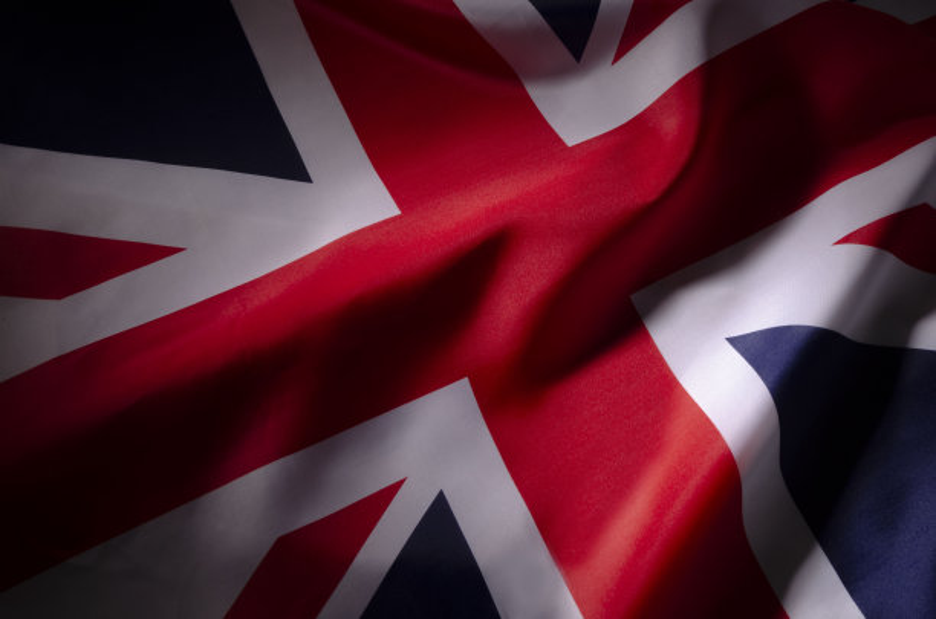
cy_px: 310
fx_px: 1089
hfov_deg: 46.5
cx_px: 468
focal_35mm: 42
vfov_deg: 31.7
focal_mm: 28
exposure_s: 1/90
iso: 125
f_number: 11
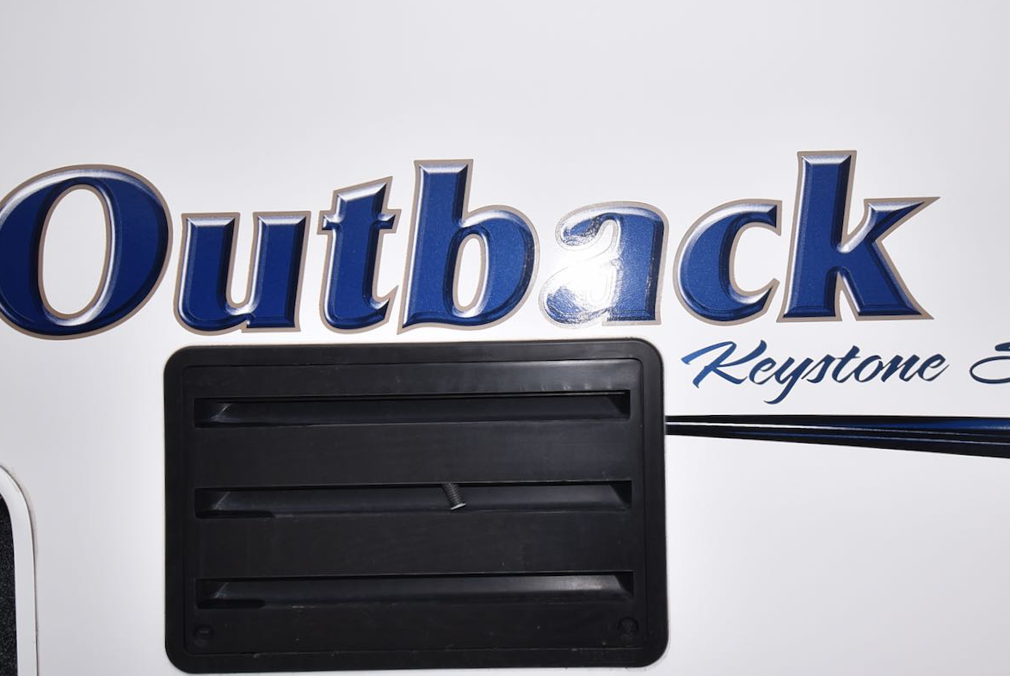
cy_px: 399
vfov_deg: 54.9
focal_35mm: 23
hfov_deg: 73.7
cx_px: 674
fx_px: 646
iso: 100
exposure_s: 1/200
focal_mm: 10
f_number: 10
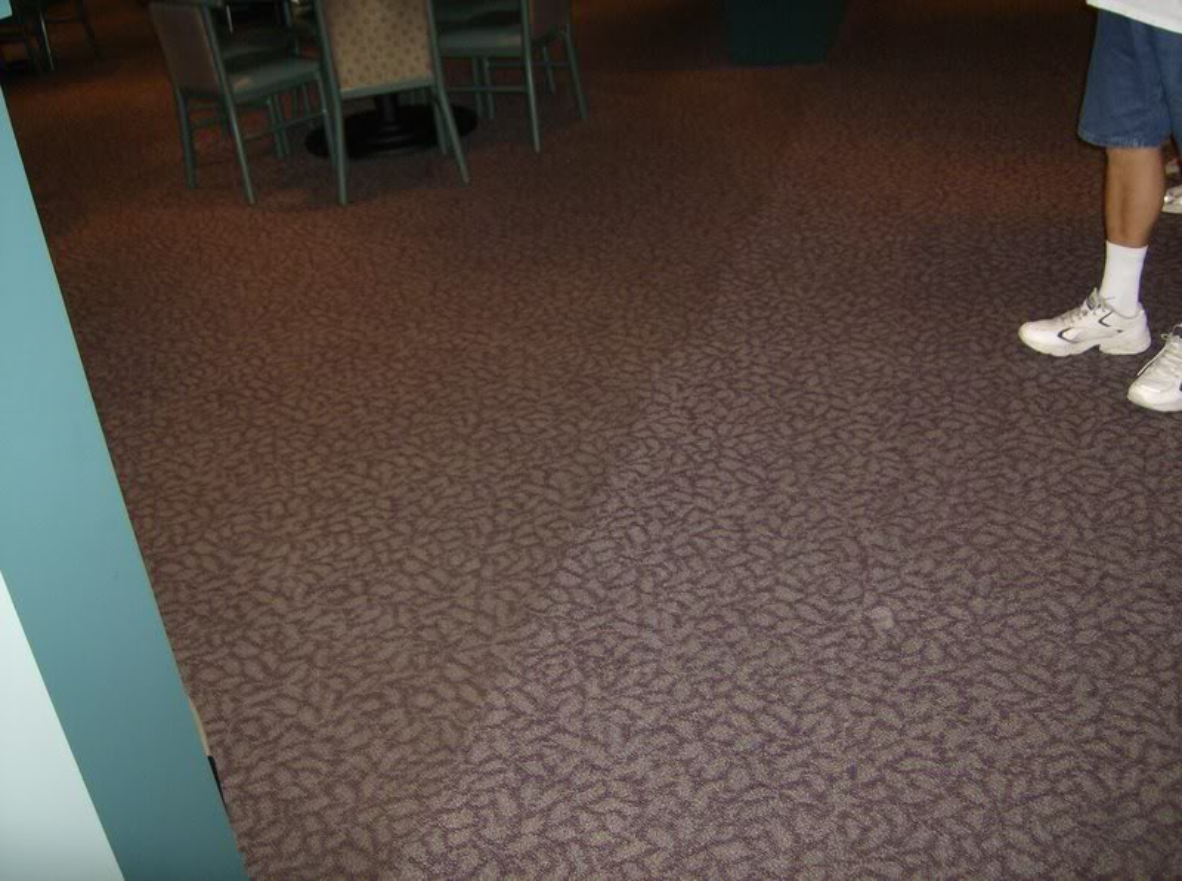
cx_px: 591
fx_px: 1226
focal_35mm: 36
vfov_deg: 39.5
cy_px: 440
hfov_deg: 51.5
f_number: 2.8
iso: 200
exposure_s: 1/60
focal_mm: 6
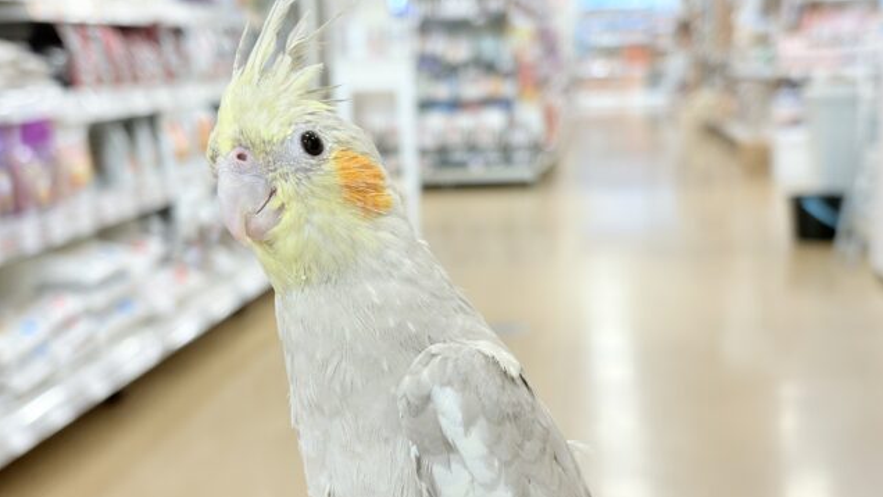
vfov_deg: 21.0
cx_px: 442
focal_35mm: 57
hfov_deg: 36.6
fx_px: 1335
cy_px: 329
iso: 50
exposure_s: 1/50
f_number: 1.6
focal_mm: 5.96
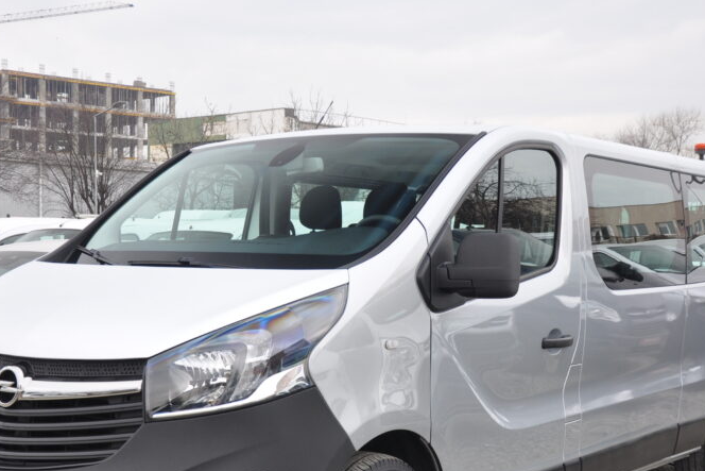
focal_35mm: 58
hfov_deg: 34.6
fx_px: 1132
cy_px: 325
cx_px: 328
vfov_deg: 23.3
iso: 400
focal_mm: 25
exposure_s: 1/125
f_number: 5.6
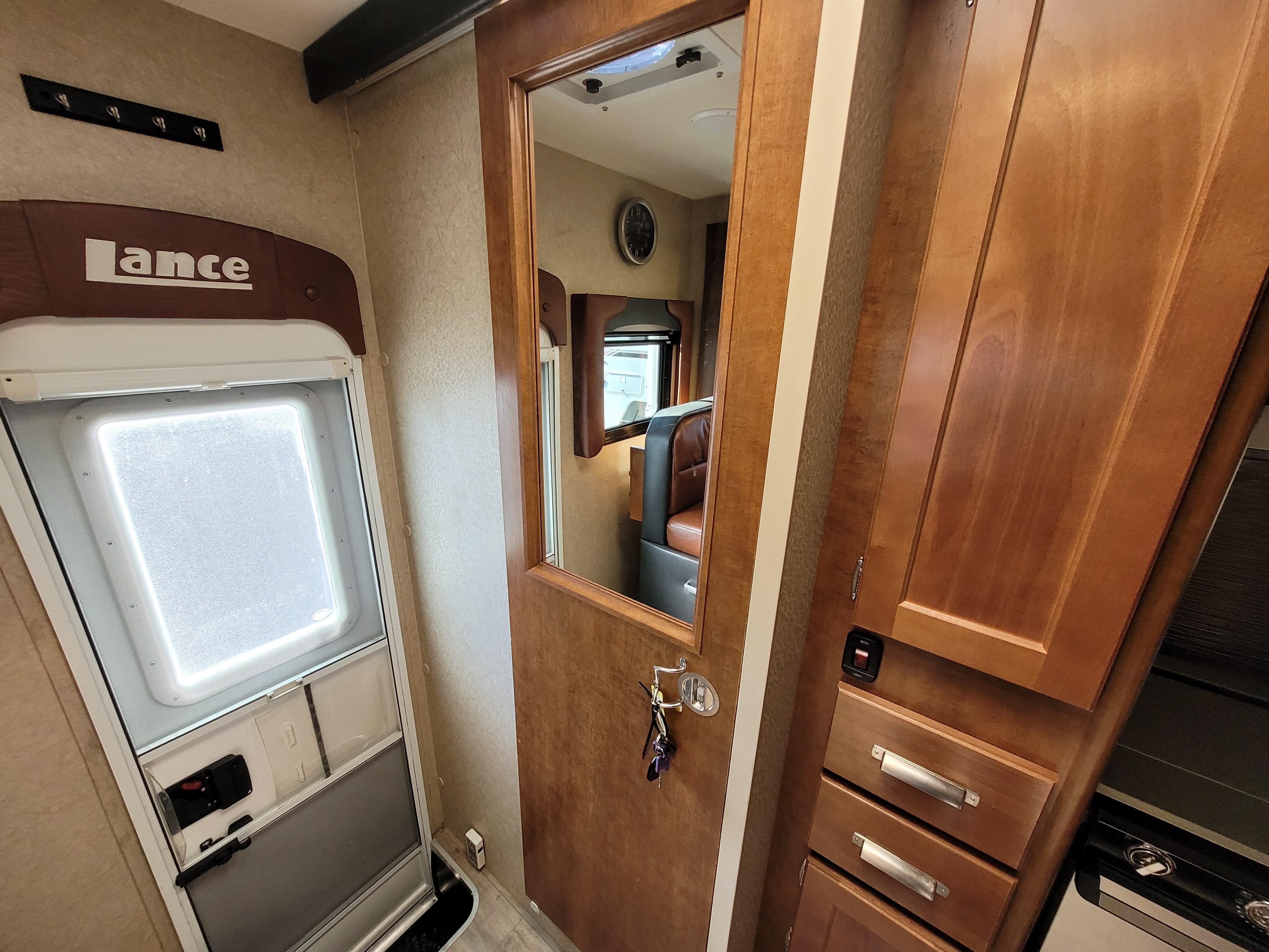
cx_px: 634
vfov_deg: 89.9
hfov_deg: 106.2
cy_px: 476
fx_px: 477
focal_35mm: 13
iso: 125
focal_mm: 1.74
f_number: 2.2
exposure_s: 1/60
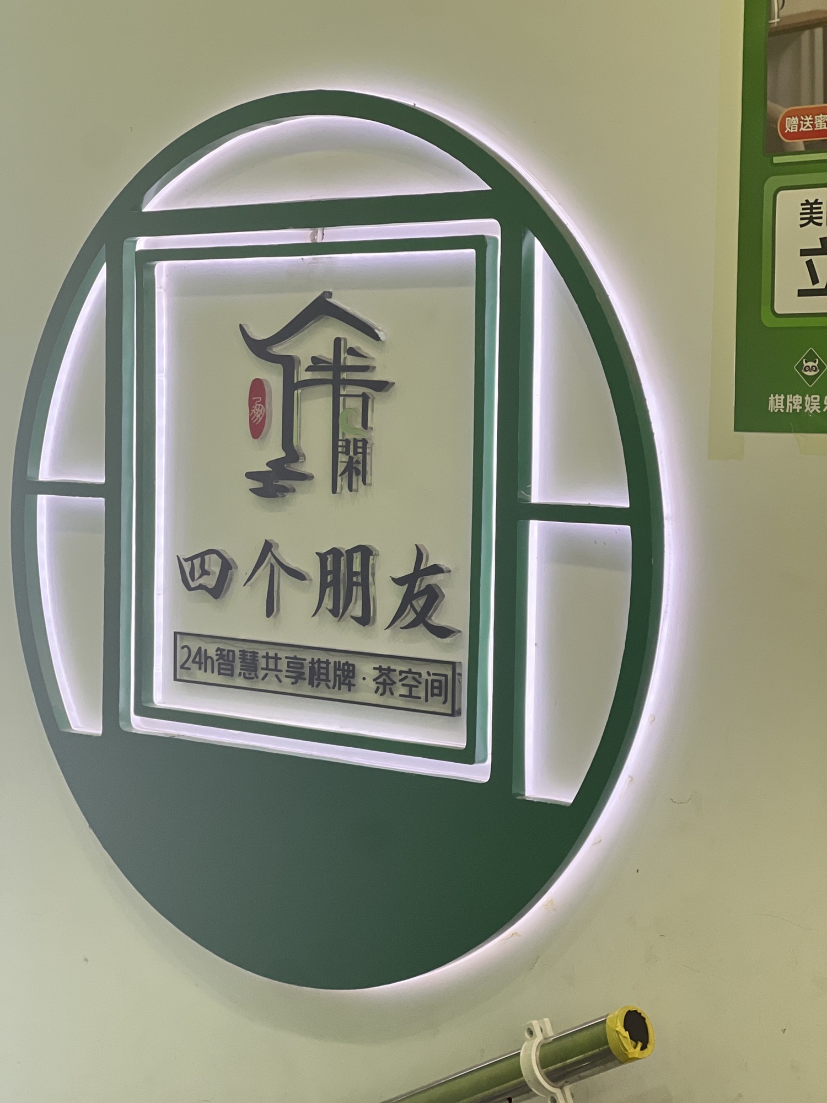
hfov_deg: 19.1
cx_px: 414
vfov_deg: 25.3
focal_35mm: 77
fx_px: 2453
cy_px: 552
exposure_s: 1/33
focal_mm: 9
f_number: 2.8
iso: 160
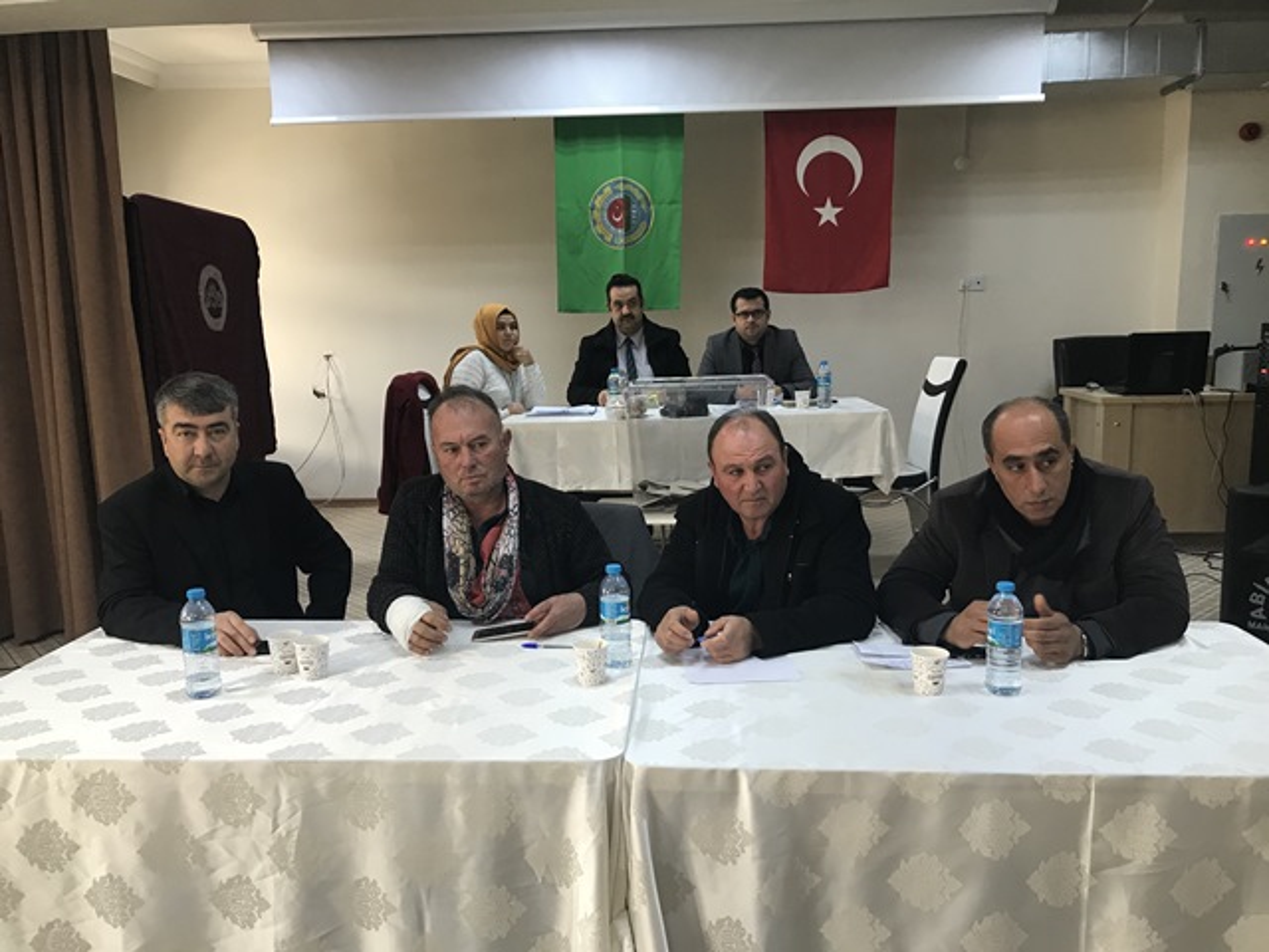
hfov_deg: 63.4
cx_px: 634
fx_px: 1026
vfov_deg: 49.7
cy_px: 476
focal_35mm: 28
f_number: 1.8
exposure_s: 1/33
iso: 25
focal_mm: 3.99
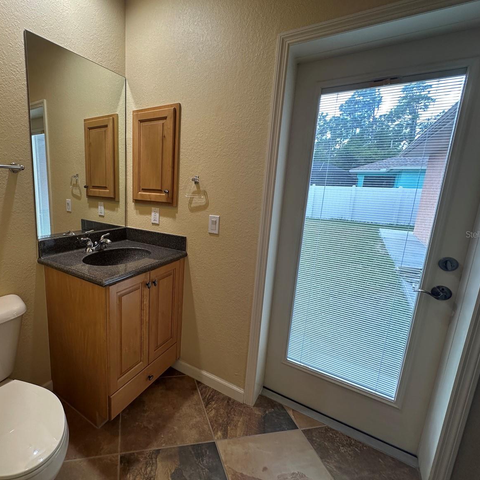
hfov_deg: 82.1
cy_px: 234
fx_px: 267
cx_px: 175
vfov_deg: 84.0
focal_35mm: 17
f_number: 2.2
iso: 100
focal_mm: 2.22
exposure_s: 1/120
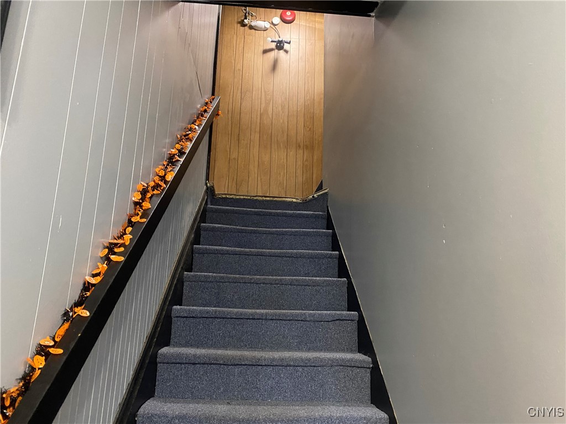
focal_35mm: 26
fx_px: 425
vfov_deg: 53.1
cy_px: 212
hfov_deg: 67.3
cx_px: 283
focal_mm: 4.25
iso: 500
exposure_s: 1/30
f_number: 1.8
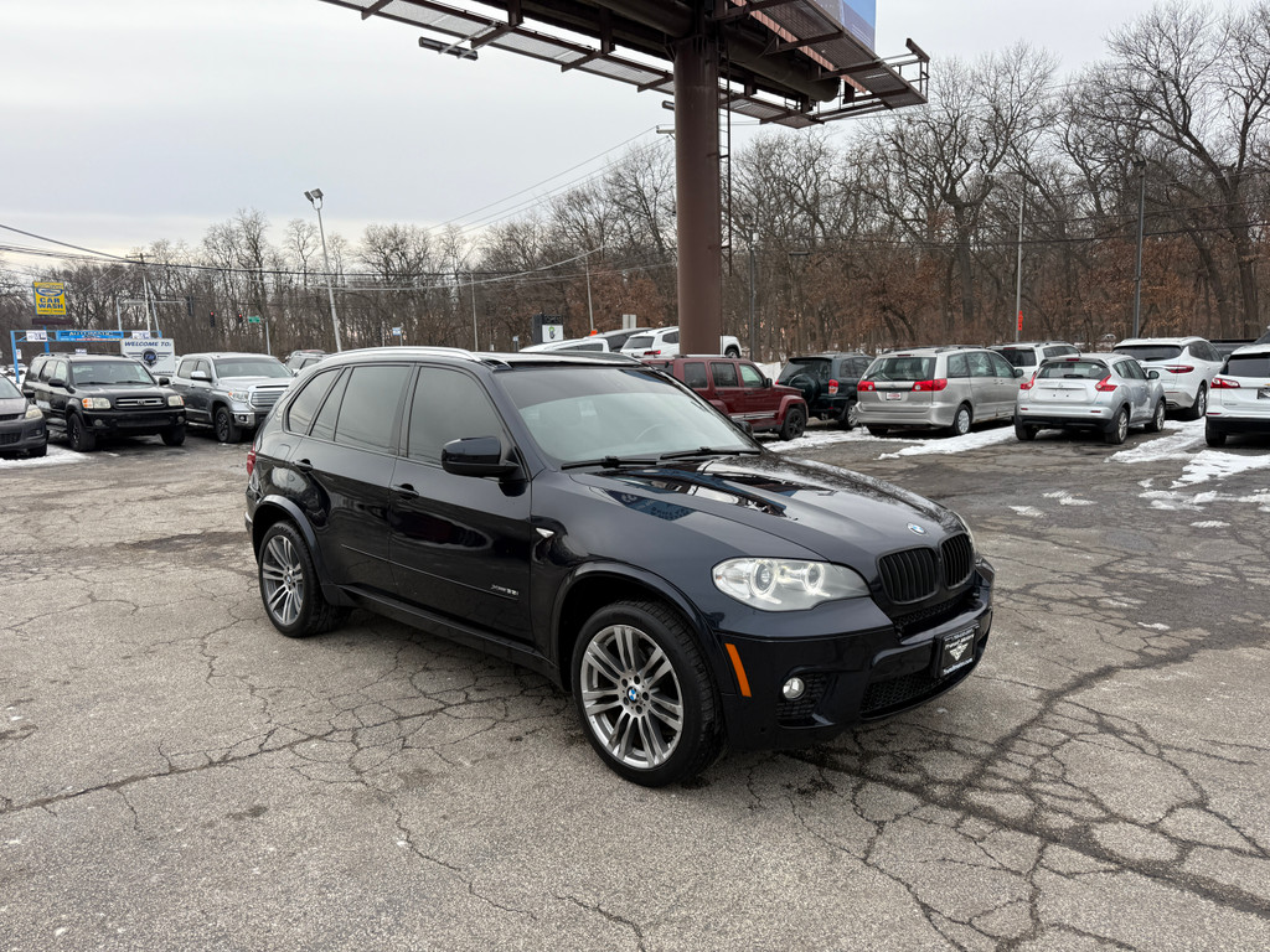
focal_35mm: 24
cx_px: 635
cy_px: 476
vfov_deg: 56.8
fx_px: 881
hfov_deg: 71.6
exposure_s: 1/788
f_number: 1.78
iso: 80
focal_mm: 6.76
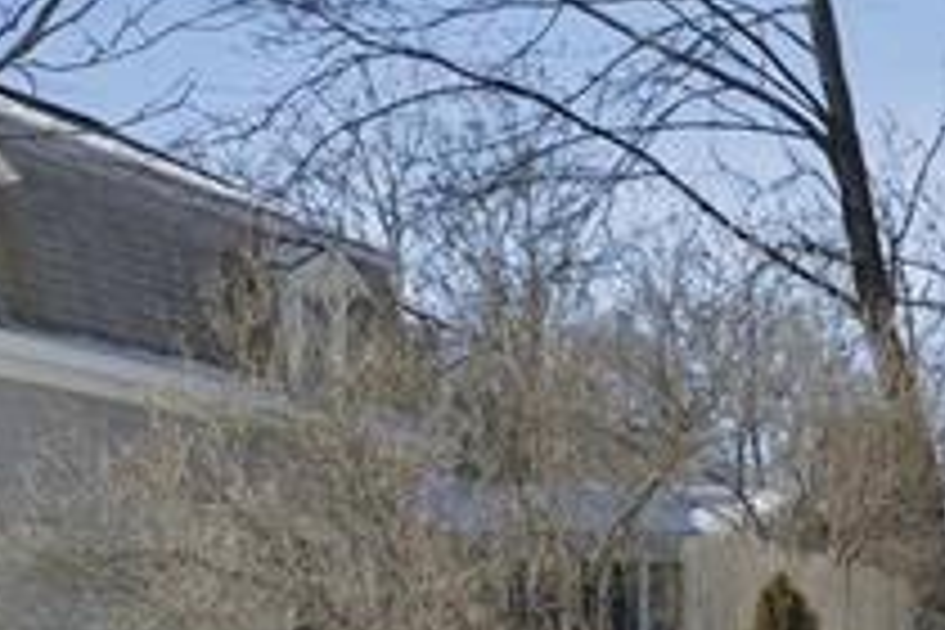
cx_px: 1692
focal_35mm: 73
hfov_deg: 20.1
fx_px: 1916
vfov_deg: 18.0
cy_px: 698
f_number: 7.1
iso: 800
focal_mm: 10
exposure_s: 1/4000
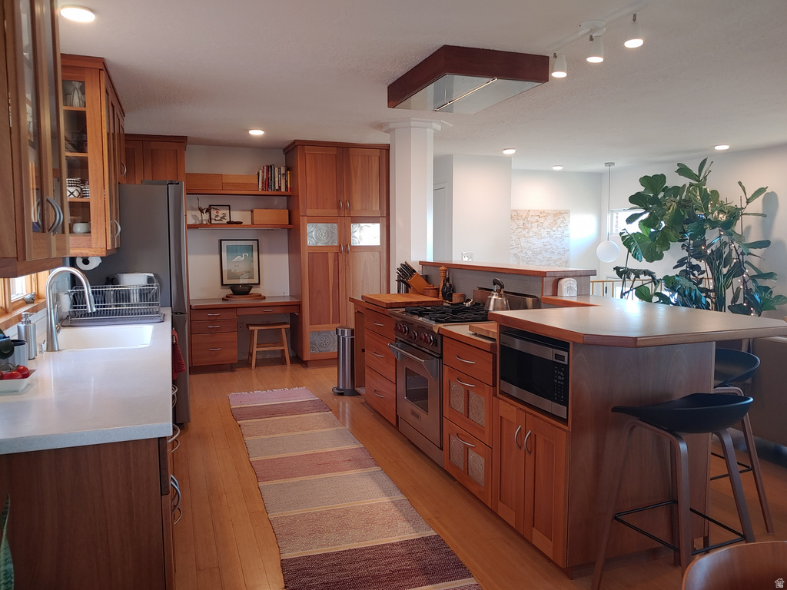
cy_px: 295
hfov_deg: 69.4
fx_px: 568
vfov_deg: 54.9
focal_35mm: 25
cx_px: 394
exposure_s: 1/60
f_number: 1.5
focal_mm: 4.23
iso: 100
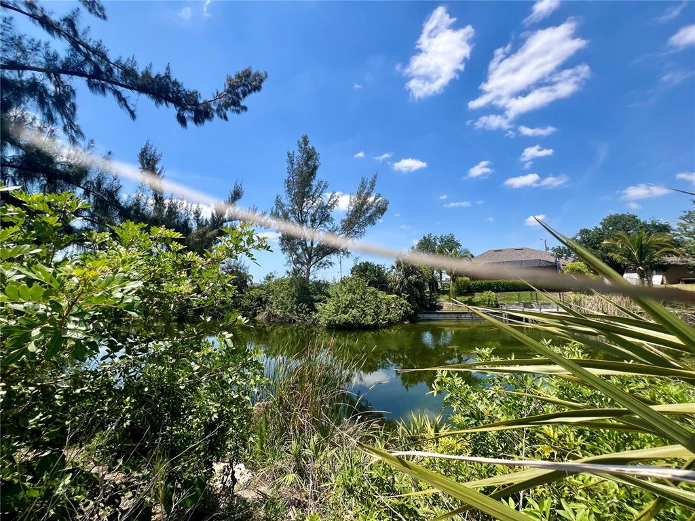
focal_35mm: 13
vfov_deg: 89.9
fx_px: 261
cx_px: 348
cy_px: 260
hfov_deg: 106.2
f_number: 1.8
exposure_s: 1/1575
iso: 32
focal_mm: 1.57
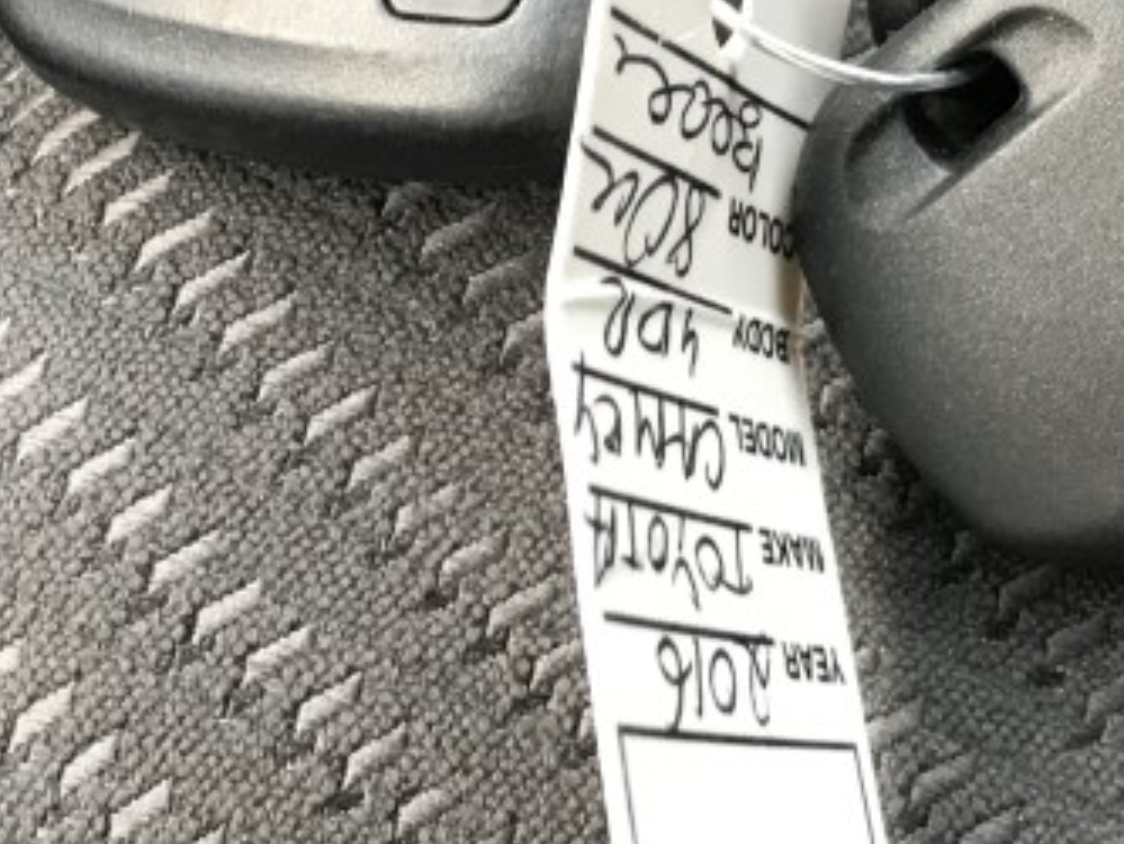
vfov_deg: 16.9
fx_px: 2793
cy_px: 41
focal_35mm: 86
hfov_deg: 22.6
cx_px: 763
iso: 32
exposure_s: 1/24
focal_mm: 3.99
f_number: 1.8
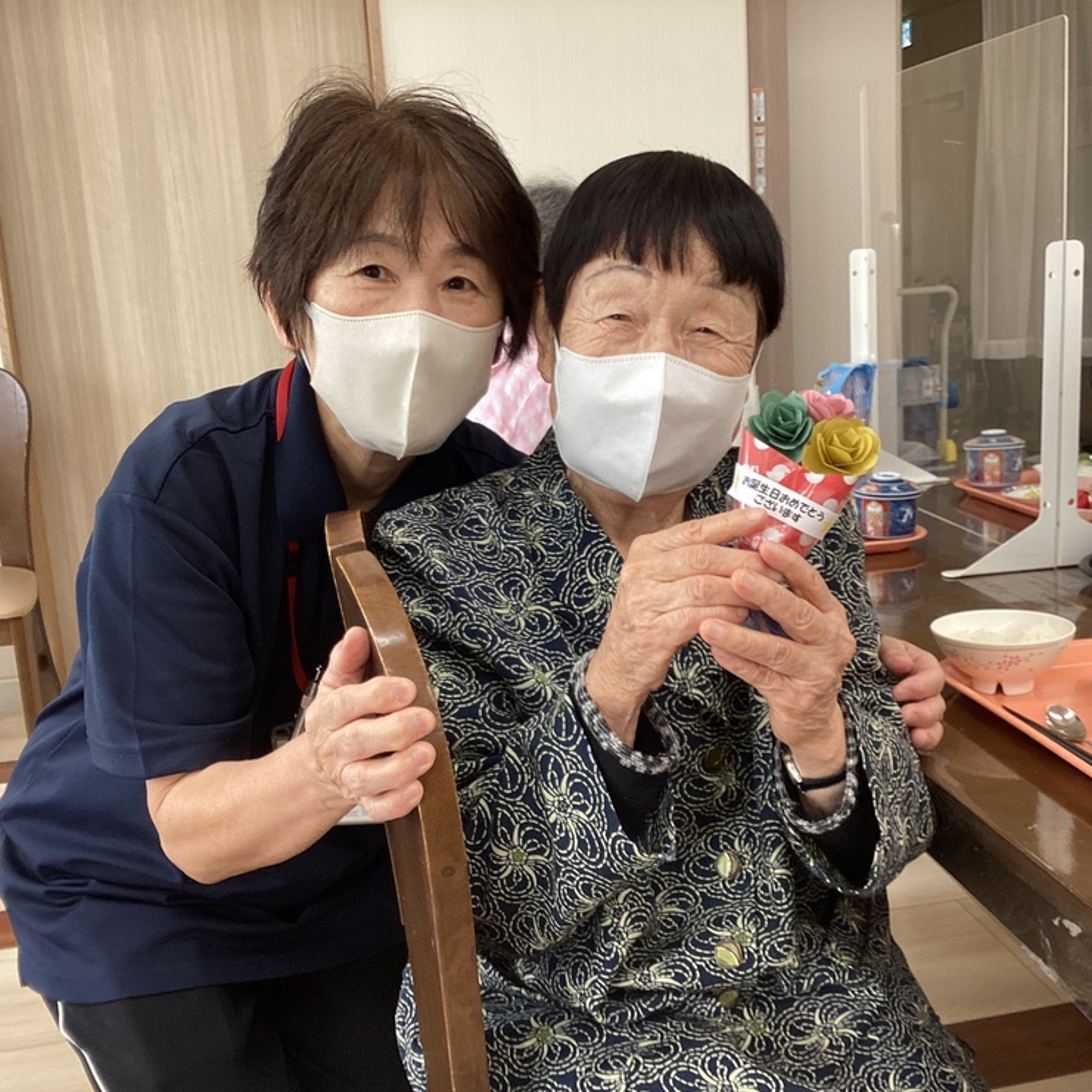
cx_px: 595
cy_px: 548
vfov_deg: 44.9
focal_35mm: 37
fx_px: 1321
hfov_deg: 44.9
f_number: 2.4
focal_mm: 3.3
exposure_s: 1/60
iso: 50
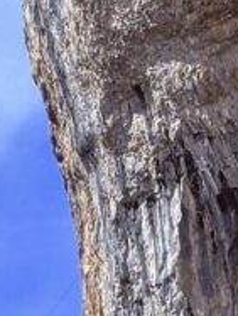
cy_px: 588
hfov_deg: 5.3
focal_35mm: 284
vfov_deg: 6.8
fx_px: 2595
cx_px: 98
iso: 32
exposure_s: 1/2994
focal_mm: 5.96
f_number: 1.6
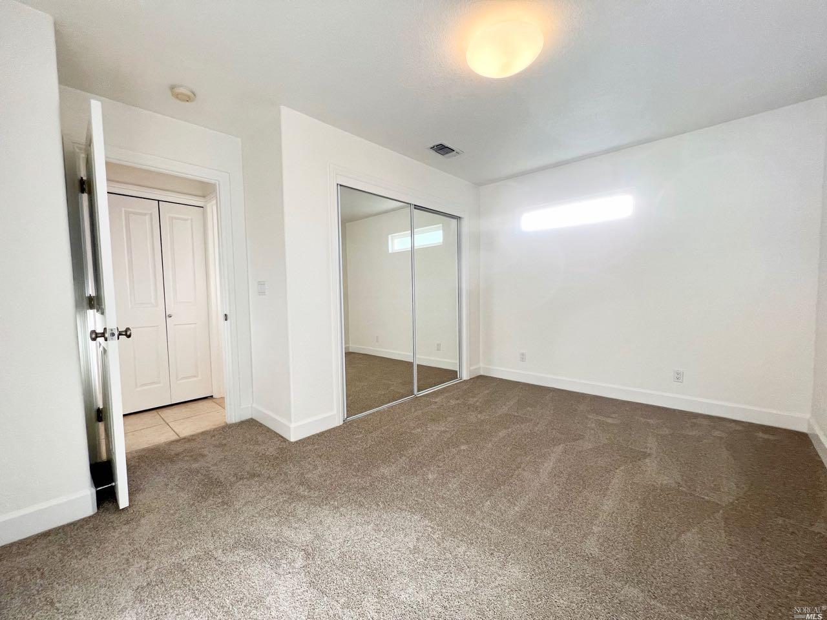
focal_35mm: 13
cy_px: 310
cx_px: 414
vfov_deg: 89.9
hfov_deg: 106.2
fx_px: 311
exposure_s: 1/122
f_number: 1.8
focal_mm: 1.57
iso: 80
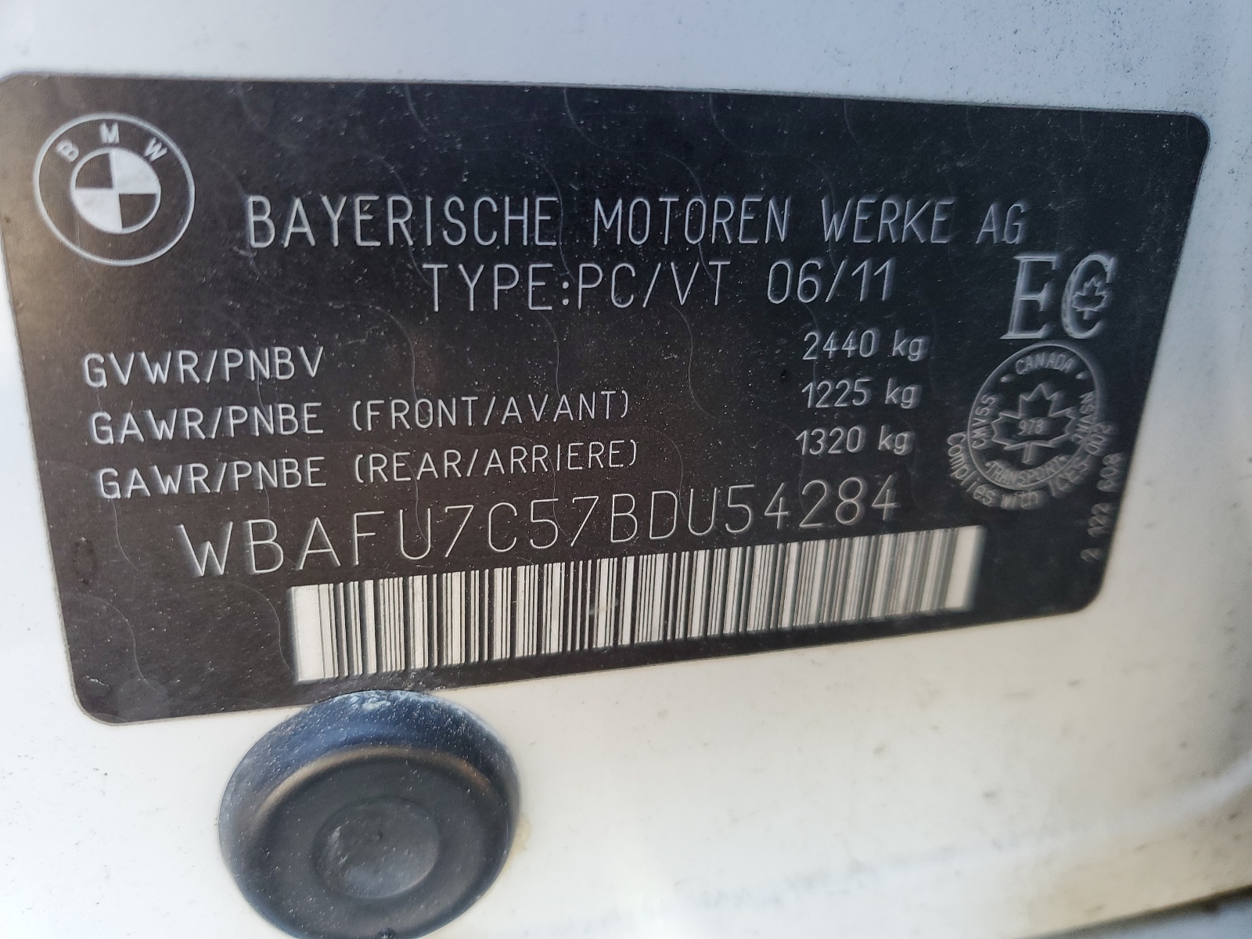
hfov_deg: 67.3
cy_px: 470
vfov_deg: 53.1
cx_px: 626
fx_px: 940
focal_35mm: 26
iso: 79
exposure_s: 1/120
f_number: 1.5
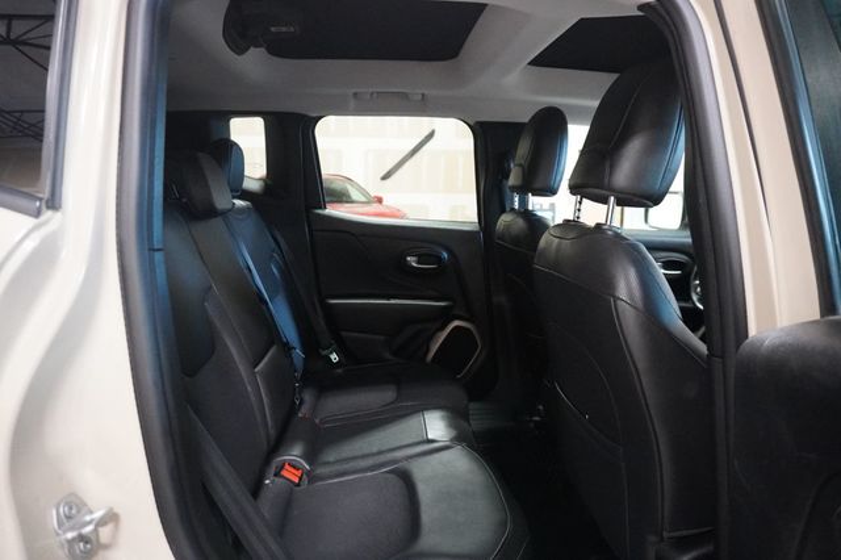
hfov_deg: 73.8
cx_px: 420
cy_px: 280
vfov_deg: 53.1
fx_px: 560
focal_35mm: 24
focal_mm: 16
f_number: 3.5
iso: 6400
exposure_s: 1/40
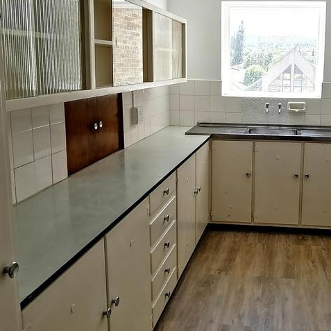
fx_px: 433
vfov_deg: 41.7
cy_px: 134
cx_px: 246
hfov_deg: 40.7
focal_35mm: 40
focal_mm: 3.62
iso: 50
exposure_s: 4
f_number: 1.8
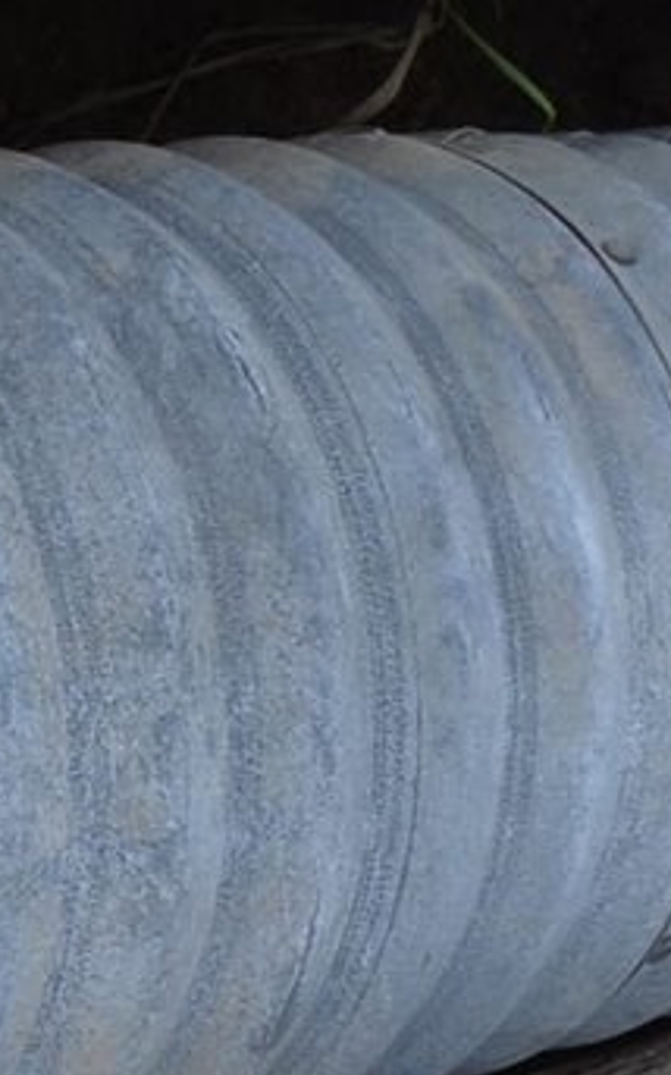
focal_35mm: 122
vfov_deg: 16.8
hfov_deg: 10.6
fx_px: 3574
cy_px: 20
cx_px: 696
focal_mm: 16
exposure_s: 1/250
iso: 200
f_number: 8
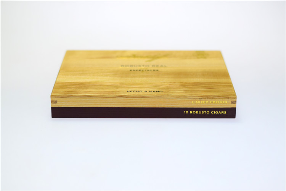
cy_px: 96
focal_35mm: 75
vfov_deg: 18.2
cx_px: 143
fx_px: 596
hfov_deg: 27.0
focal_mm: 50
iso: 400
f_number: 2.5
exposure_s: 1/500
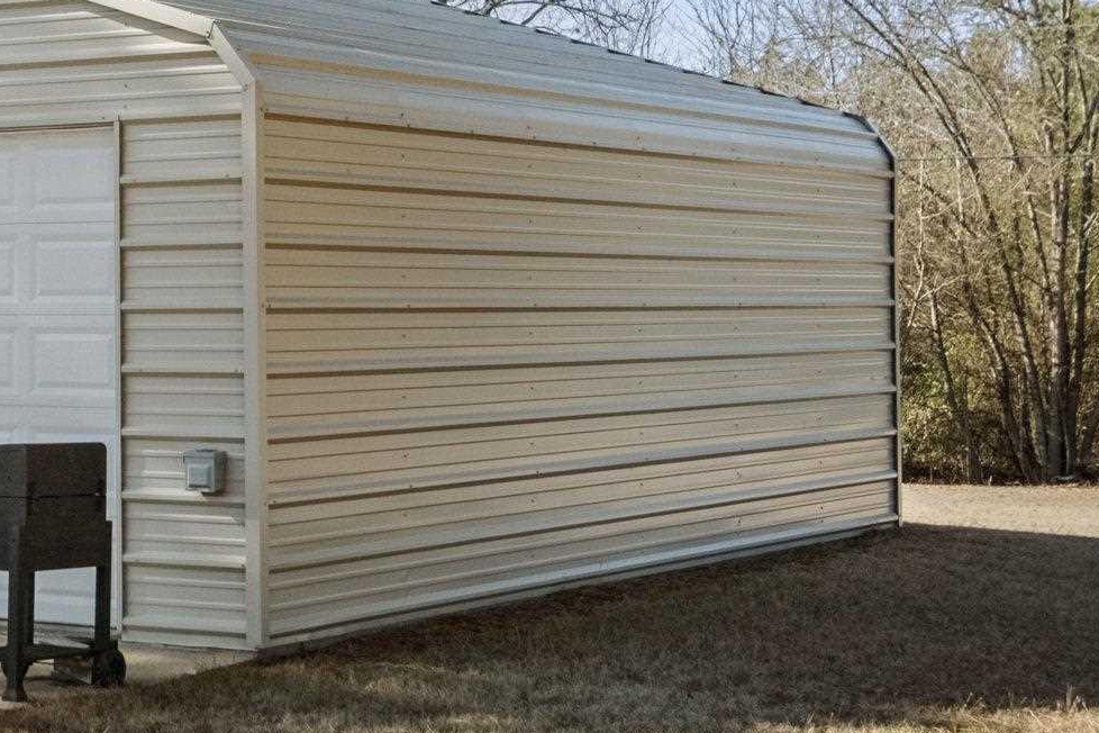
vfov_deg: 14.8
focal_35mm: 92
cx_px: -145
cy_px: 273
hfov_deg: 20.9
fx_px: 2808
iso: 800
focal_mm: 24
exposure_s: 1/500
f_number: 5.6
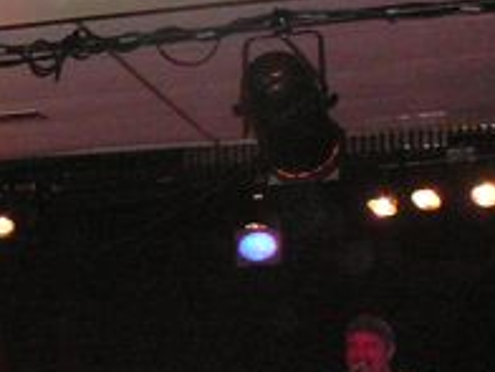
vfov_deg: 12.6
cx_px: -288
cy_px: 463
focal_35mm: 114
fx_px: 1630
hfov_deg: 15.6
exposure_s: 1/30
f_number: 2.8
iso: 400
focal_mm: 5.2
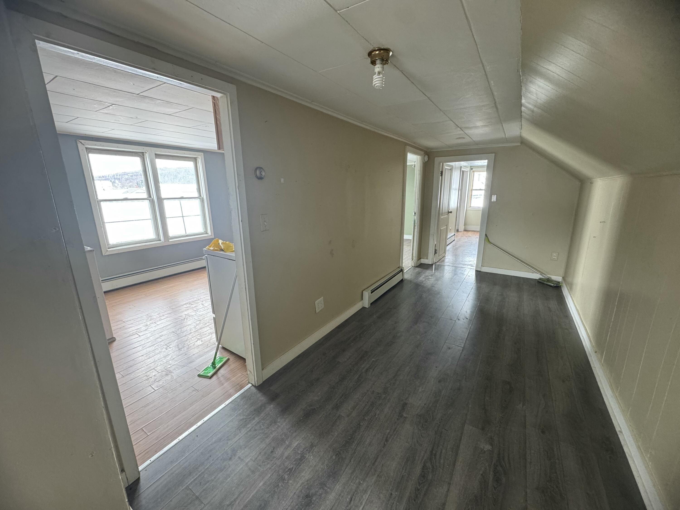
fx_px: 275
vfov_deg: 85.7
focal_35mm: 14
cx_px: 340
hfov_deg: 102.1
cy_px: 255
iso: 250
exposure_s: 1/60
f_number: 2.2
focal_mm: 2.22
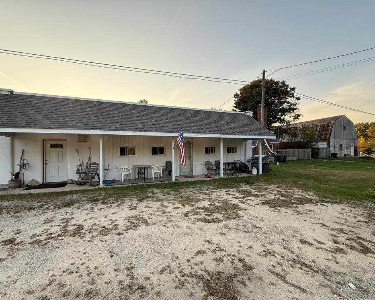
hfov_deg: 96.6
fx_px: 166
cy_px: 152
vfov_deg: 84.0
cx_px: 172
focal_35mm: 15
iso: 32
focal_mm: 2.22
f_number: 2.2
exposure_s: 1/121
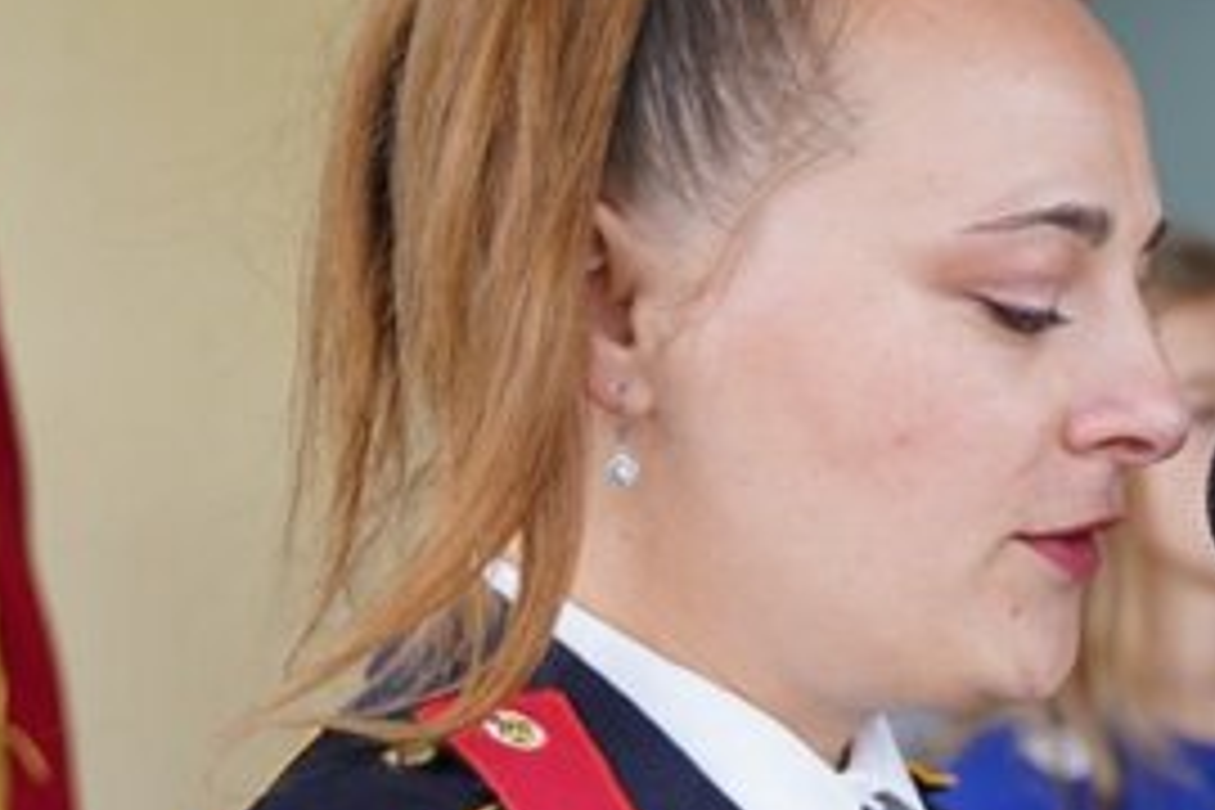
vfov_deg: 12.5
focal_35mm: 106
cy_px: 1051
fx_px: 3577
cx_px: 1683
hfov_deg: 17.7
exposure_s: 1/60
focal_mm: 28
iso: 100
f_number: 2.8
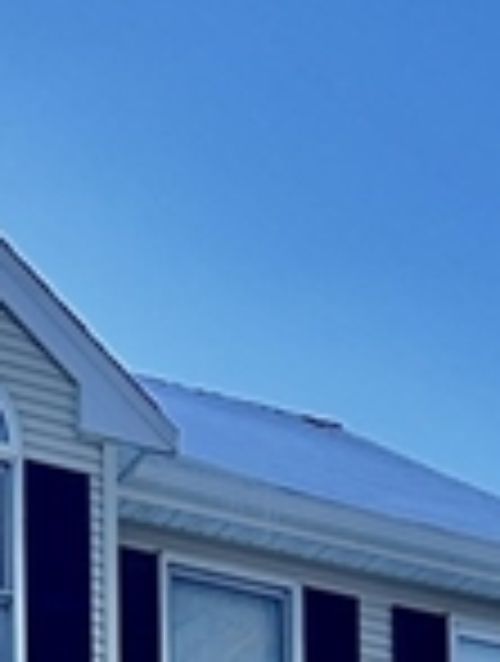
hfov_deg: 11.8
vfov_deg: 12.2
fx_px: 2397
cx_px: 27
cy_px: 1639
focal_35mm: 125
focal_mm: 6.86
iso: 80
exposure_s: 1/1517
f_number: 1.78
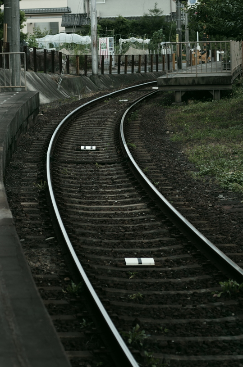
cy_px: 151
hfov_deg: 10.3
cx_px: 91
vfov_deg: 15.6
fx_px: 1344
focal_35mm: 132
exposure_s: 1/250
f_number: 4
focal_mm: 70
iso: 100
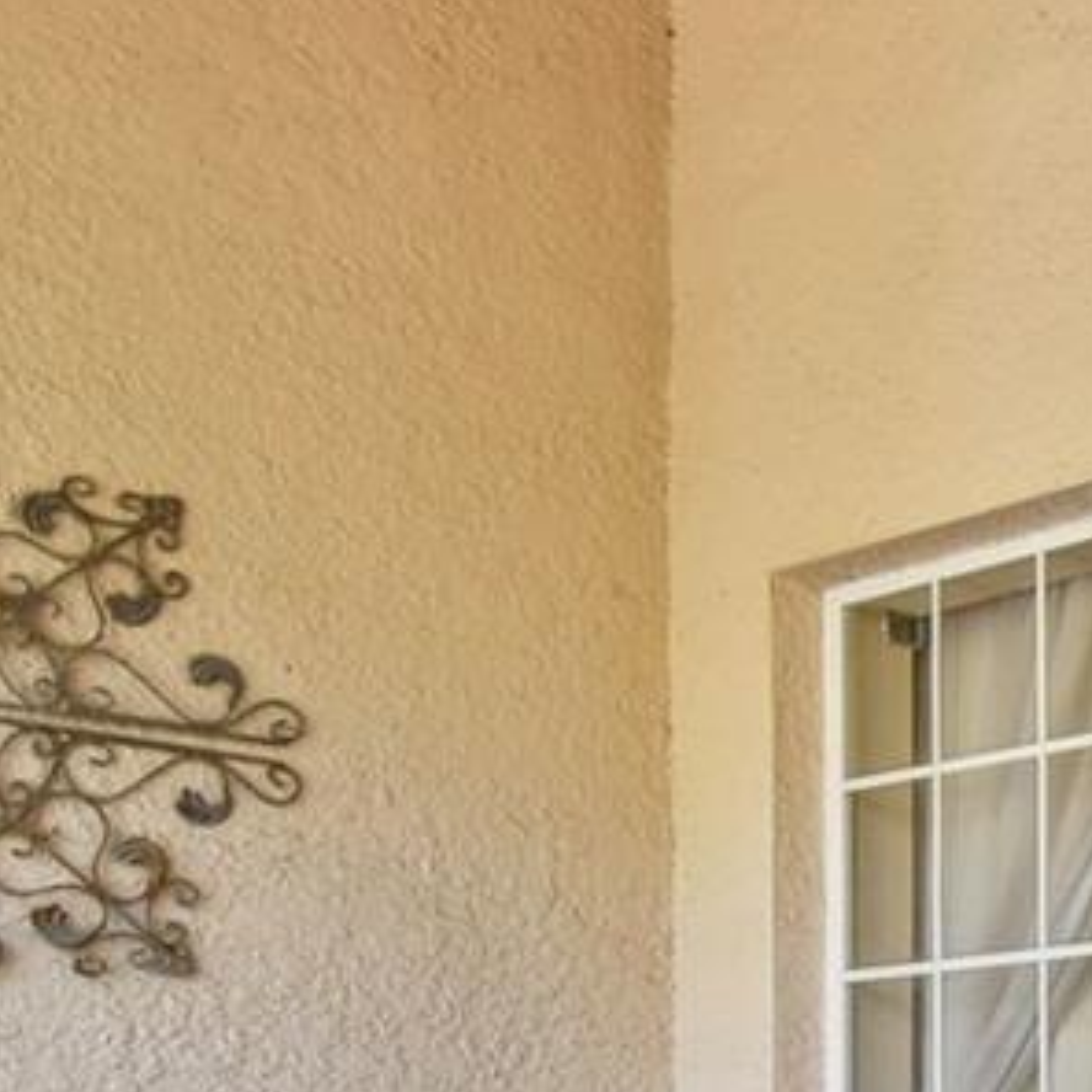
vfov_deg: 23.0
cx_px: 1881
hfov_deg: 19.6
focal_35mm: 69
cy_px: 1299
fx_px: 2463
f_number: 7.1
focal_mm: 10
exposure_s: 1/30
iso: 100
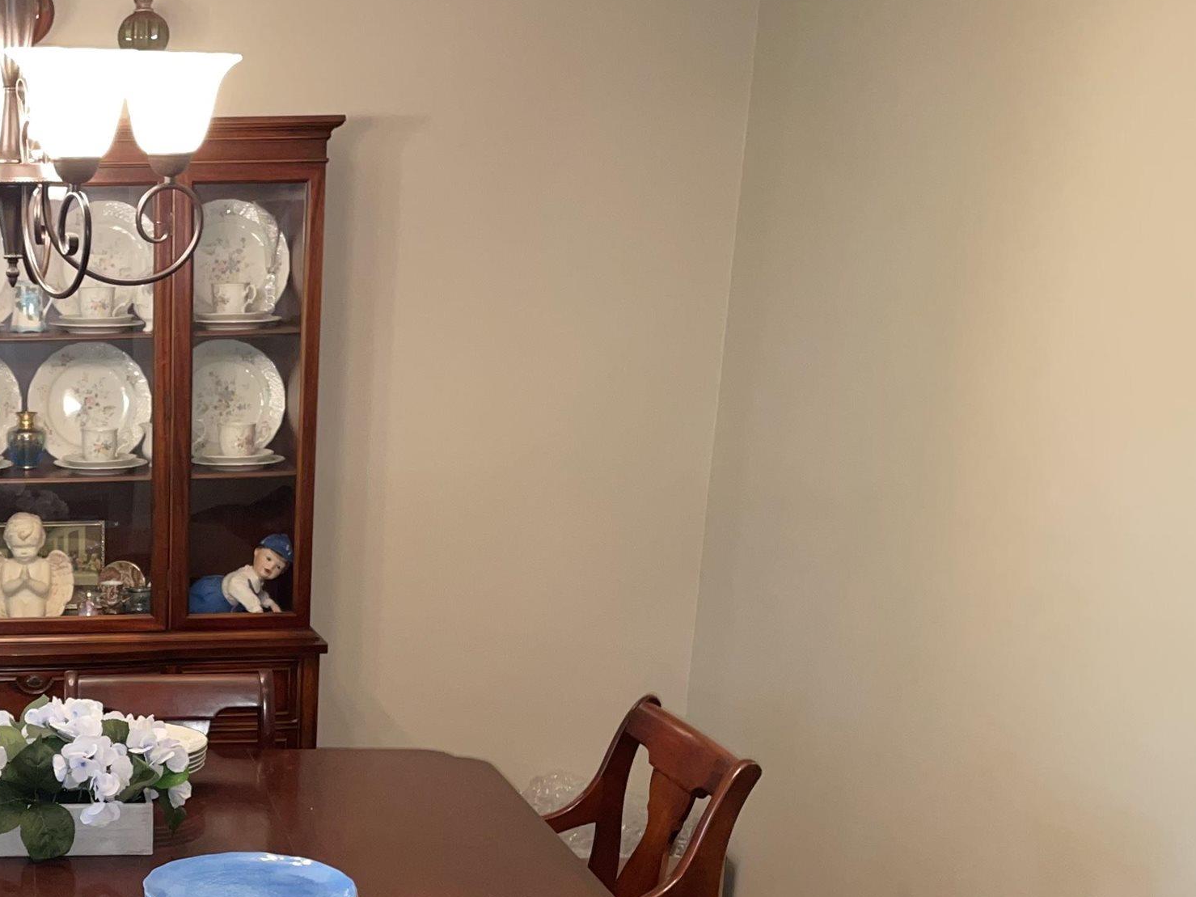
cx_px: 30
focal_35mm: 54
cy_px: 816
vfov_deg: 26.1
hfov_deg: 32.9
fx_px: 1866
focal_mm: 4.2
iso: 100
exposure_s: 1/13
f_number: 1.6
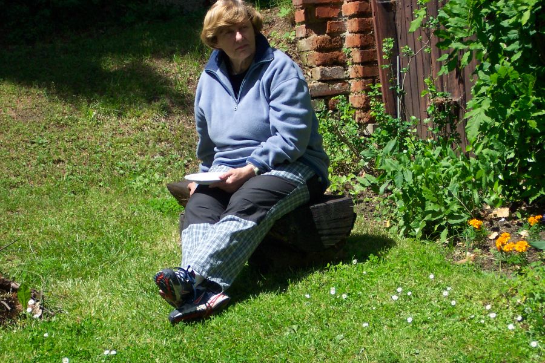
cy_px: 182
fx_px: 1726
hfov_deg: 17.9
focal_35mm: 114
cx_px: 272
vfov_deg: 12.0
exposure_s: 1/500
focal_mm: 24
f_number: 4.8
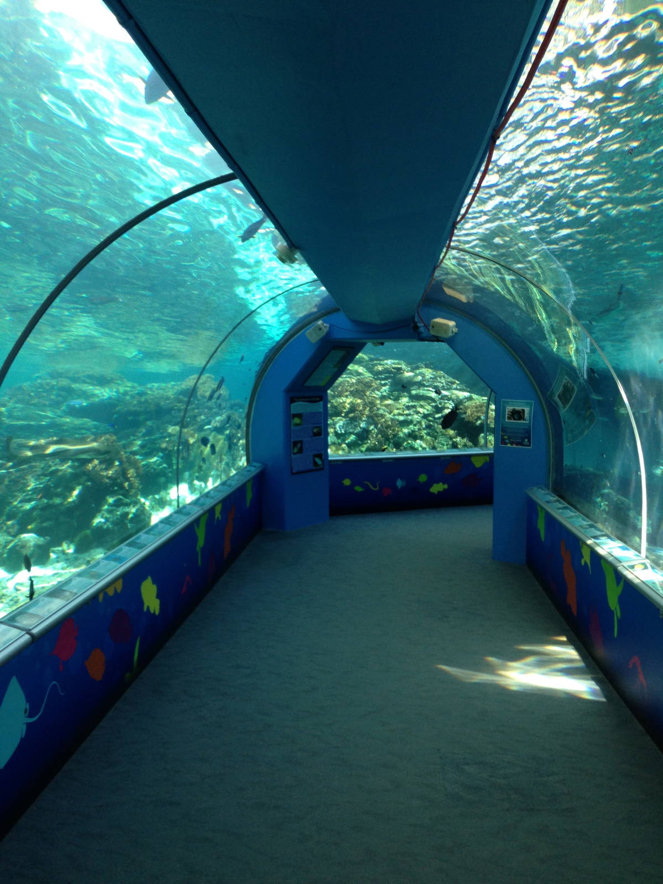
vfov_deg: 55.4
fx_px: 843
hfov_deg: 42.9
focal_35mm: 33
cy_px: 442
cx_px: 332
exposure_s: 1/120
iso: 64
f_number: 2.4
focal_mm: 4.13
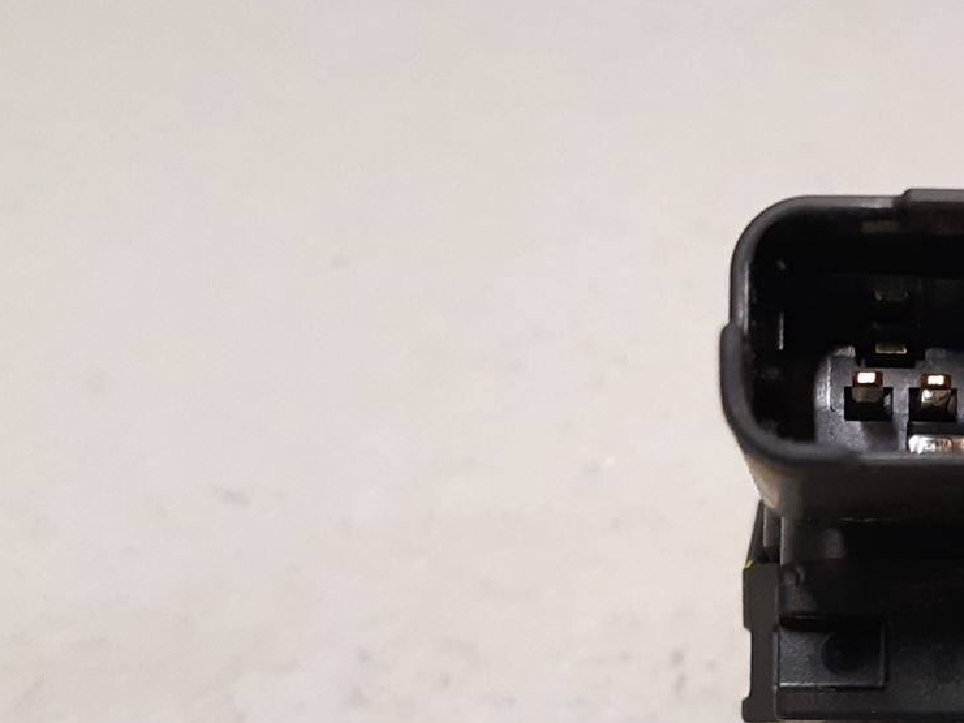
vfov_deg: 20.2
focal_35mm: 72
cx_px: 942
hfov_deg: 25.8
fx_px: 2005
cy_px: 590
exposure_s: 1/50
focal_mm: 3.93
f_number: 1.7
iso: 250
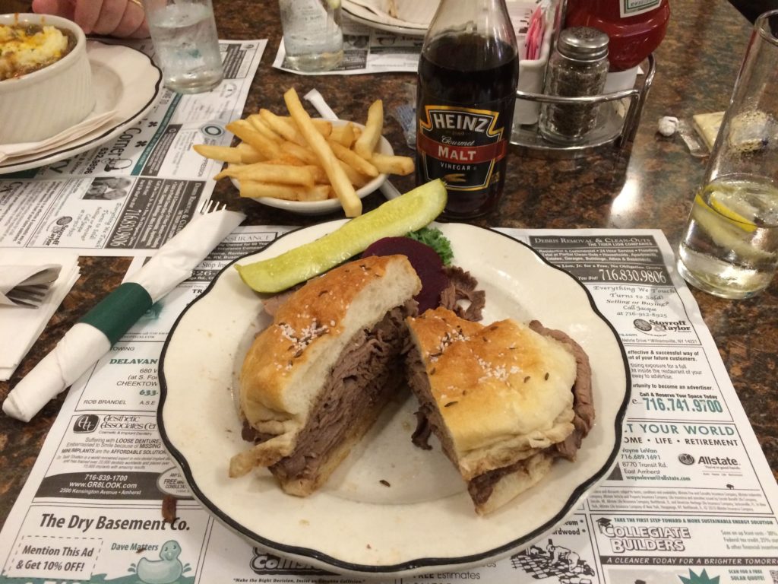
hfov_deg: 61.7
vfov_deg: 48.2
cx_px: 389
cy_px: 292
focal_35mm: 29
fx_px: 652
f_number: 2.2
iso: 250
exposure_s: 1/24
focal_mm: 4.15
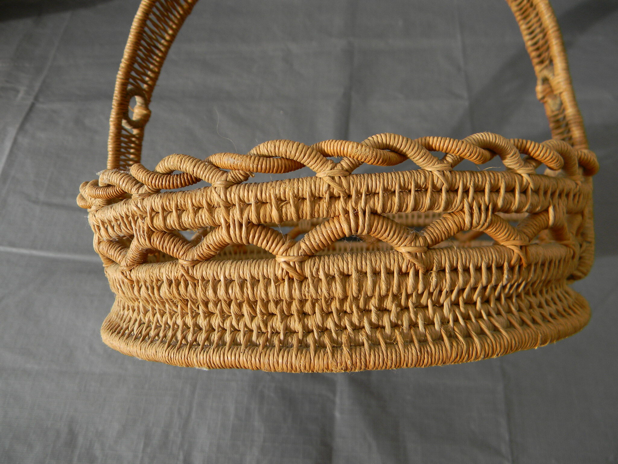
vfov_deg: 49.7
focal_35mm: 28
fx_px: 500
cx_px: 309
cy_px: 232
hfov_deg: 63.4
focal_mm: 5
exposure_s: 1/131
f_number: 3.5
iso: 80
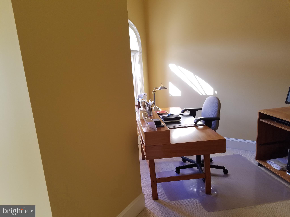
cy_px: 108
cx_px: 145
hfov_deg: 67.3
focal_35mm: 26
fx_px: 218
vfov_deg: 53.1
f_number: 1.7
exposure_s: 1/120
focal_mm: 4.2
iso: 100
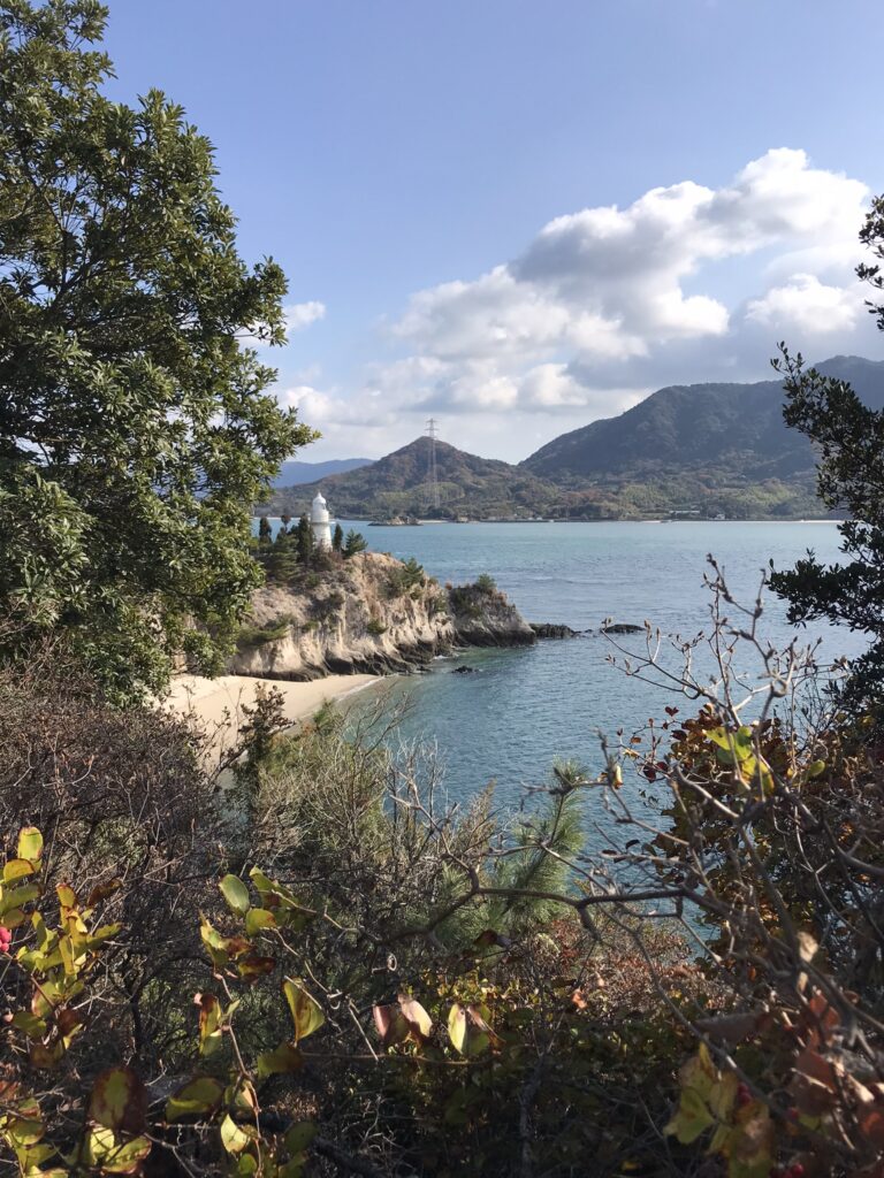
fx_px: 953
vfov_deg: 63.4
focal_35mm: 28
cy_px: 589
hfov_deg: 49.7
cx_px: 442
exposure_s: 1/2398
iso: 20
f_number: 1.8
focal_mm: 3.99
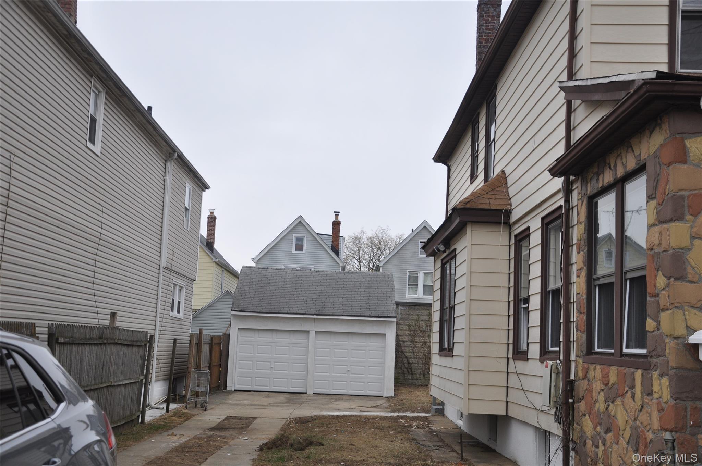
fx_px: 876
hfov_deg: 43.7
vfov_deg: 29.8
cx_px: 351
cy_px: 233
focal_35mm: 45
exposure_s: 1/125
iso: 400
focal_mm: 30
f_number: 5.6
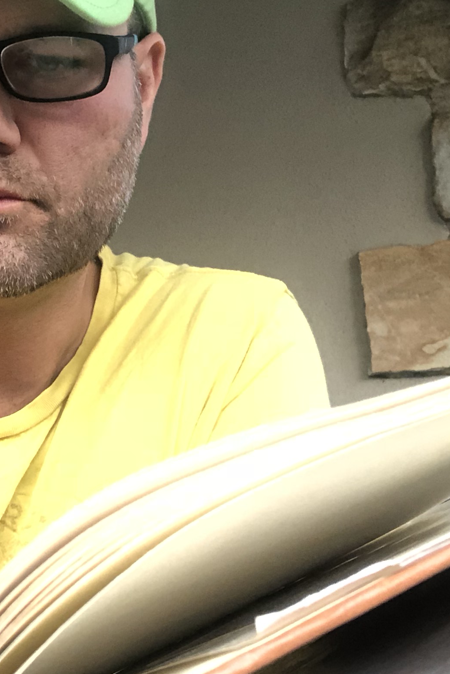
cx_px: 29
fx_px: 1237
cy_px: 419
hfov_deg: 20.1
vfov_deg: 30.4
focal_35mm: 66
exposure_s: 1/60
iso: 250
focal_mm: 2.87
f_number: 2.2
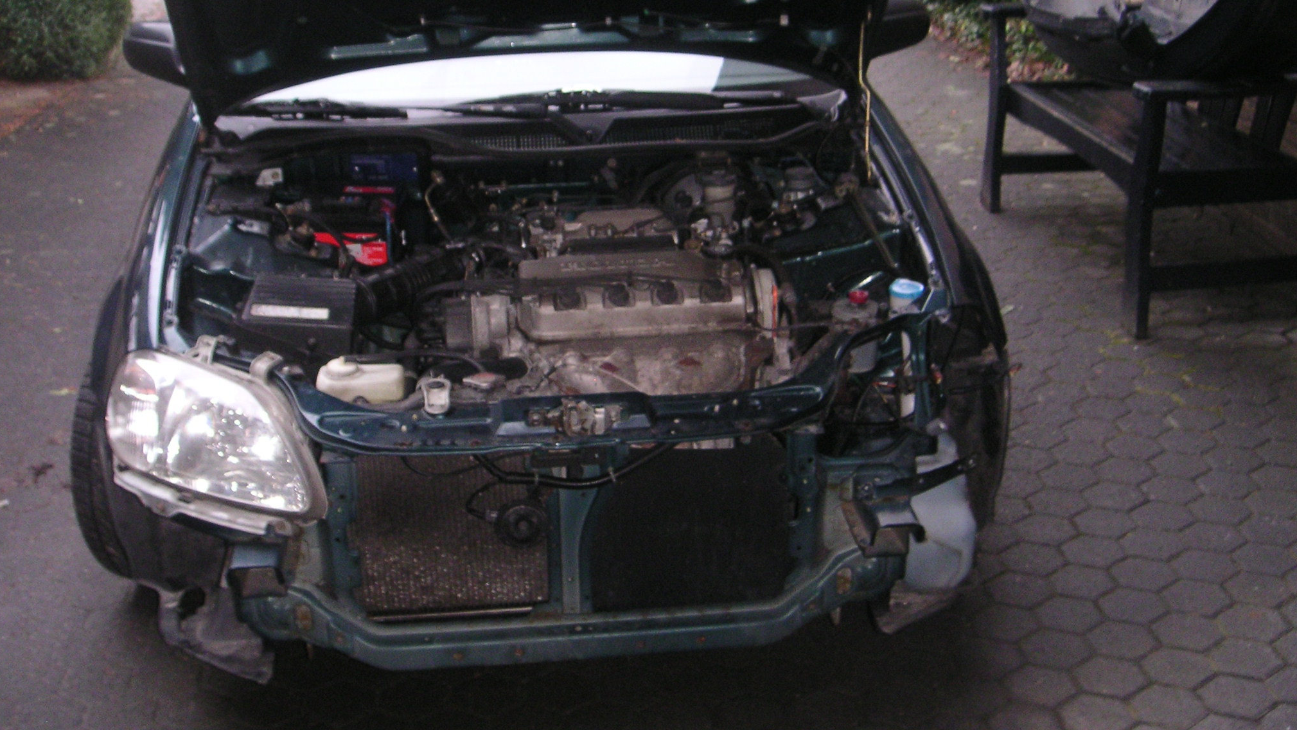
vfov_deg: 28.3
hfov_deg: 48.4
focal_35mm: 42
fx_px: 1445
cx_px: 640
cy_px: 350
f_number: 2.8
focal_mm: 6
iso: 160
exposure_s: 1/45
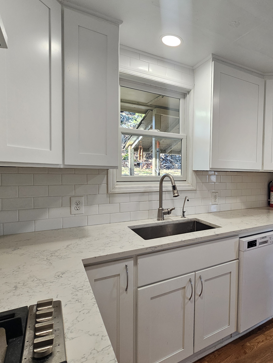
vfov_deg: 87.7
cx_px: 211
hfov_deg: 66.3
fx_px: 189
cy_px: 184
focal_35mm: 18
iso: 80
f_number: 2.2
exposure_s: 1/60.2
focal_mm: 2.2
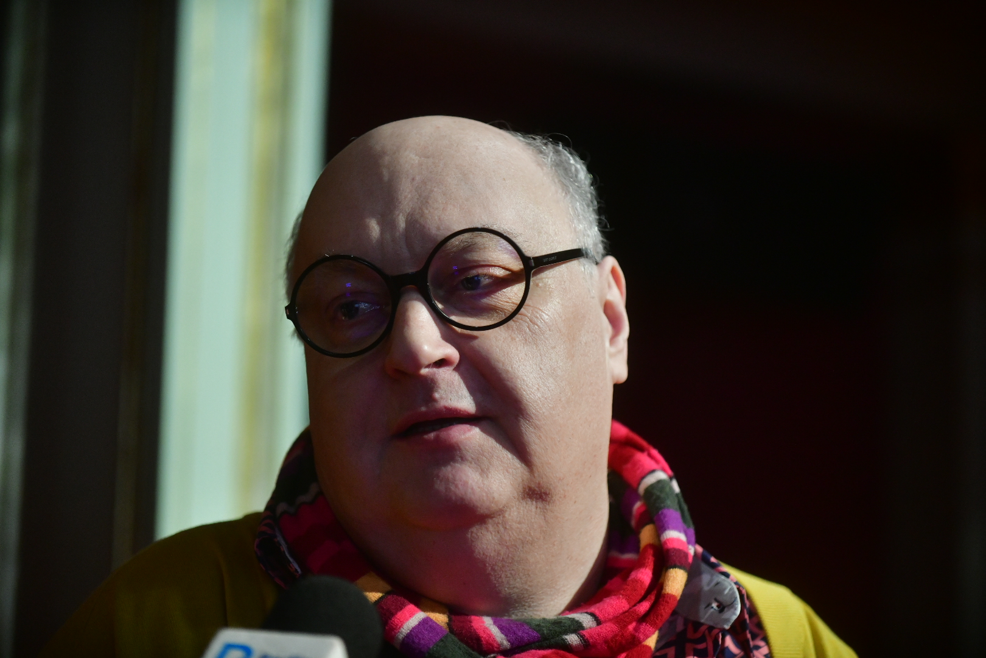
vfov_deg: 9.8
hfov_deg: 14.7
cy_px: 329
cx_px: 493
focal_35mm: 140
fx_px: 3834
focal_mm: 140
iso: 2000
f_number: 2.8
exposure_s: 1/100
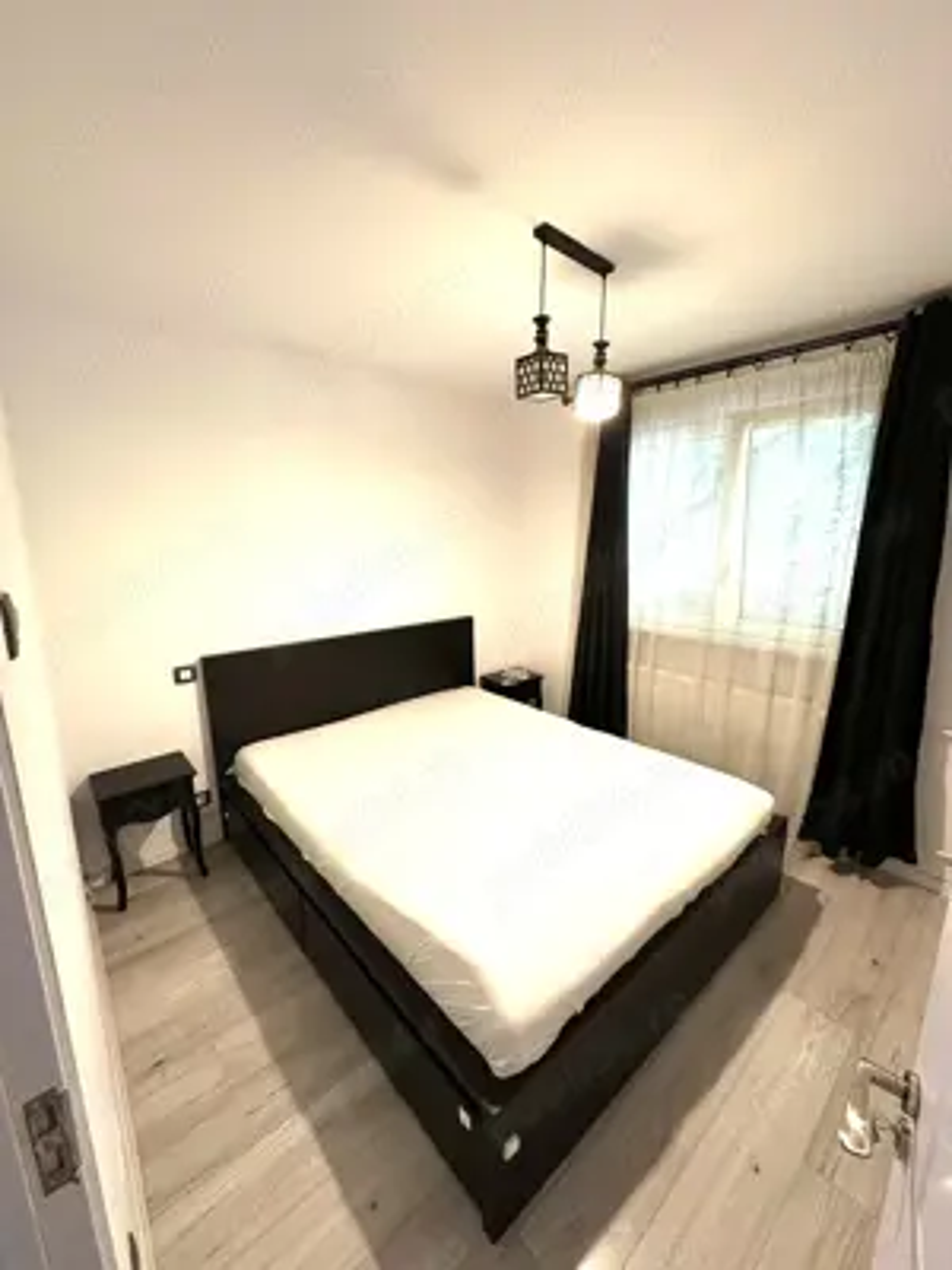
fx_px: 513
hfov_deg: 85.7
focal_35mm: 14
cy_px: 635
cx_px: 476
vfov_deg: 102.1
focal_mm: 2.22
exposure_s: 1/50
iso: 400
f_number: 2.2
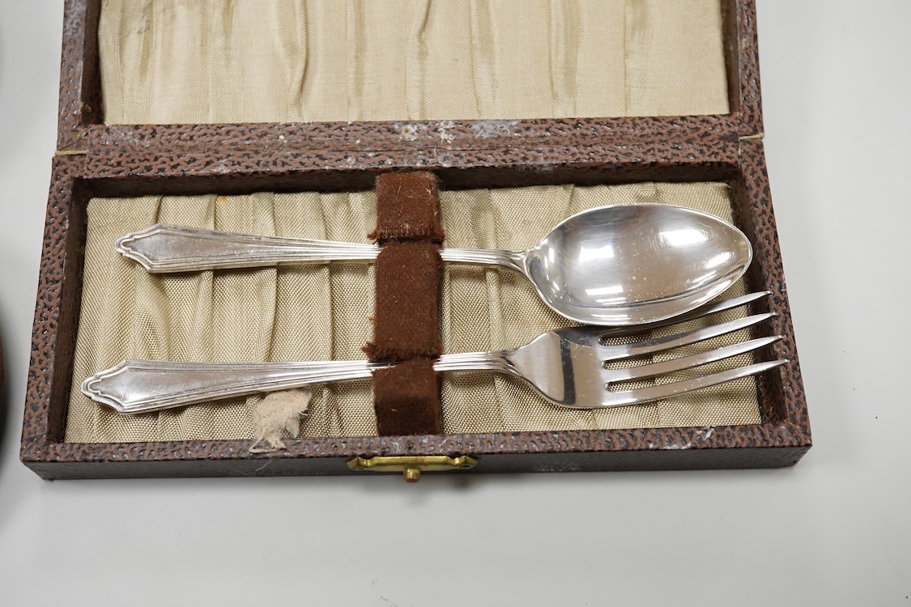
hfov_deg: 43.6
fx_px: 1139
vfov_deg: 29.9
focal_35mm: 45
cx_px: 456
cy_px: 304
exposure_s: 1/250
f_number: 9
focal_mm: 30
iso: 2500
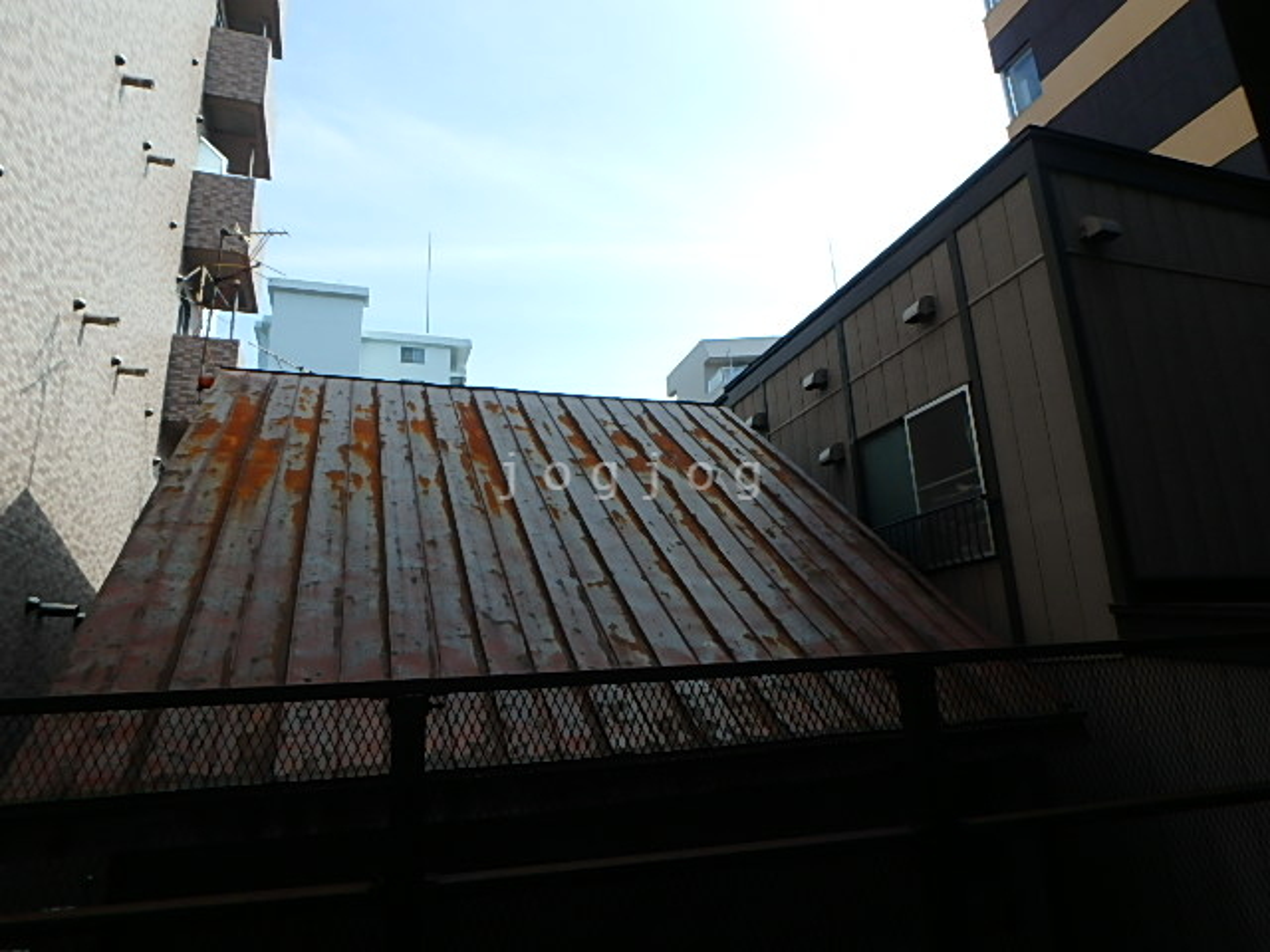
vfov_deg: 63.4
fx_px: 770
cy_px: 476
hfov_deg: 79.0
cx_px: 635
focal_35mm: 21
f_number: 3.5
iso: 125
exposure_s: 1/800
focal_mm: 3.7
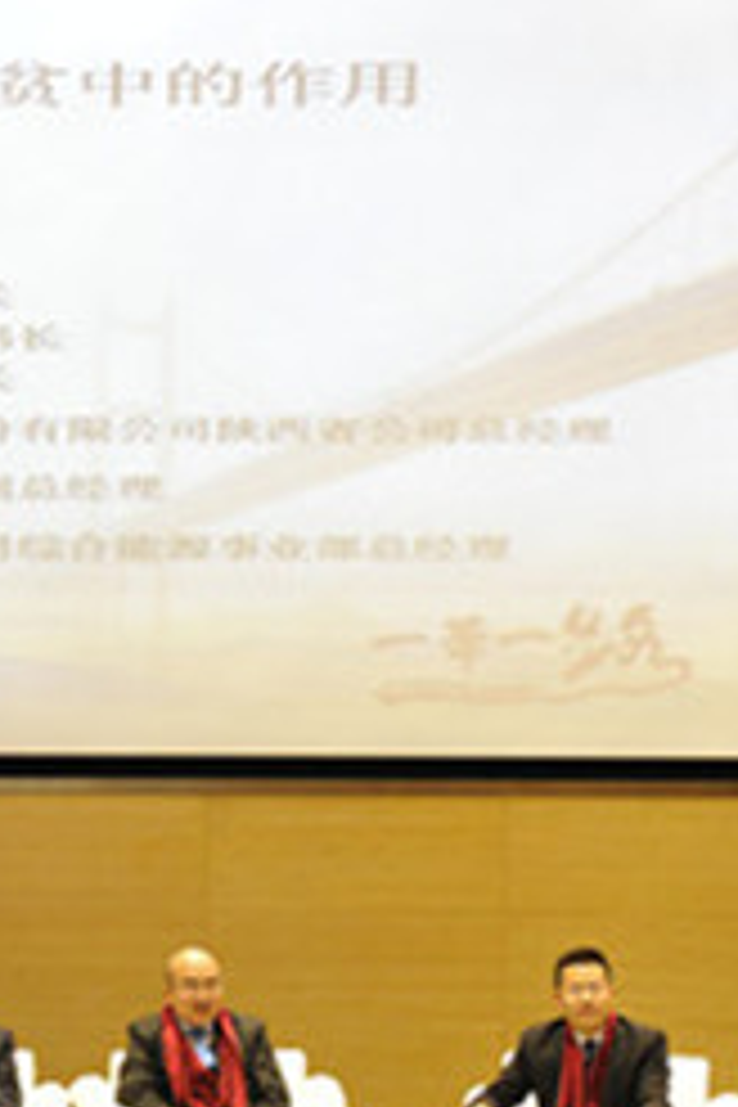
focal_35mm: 153
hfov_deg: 8.8
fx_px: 4704
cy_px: 706
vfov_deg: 13.4
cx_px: -212
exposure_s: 1/60
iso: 1600
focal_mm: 58
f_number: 4
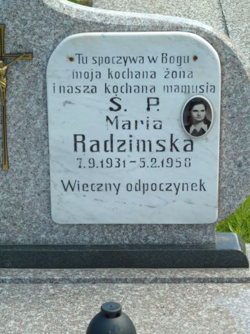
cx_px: 125
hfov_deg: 12.3
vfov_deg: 16.4
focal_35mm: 120
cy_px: 166
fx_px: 1156
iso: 80
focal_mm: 19.5
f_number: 4.4
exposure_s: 1/125
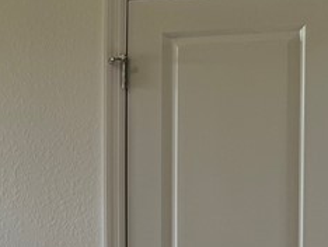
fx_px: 996
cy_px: 196
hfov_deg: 17.4
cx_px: -115
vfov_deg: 14.0
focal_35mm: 105
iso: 64
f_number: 1.78
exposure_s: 1/222
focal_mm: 6.76
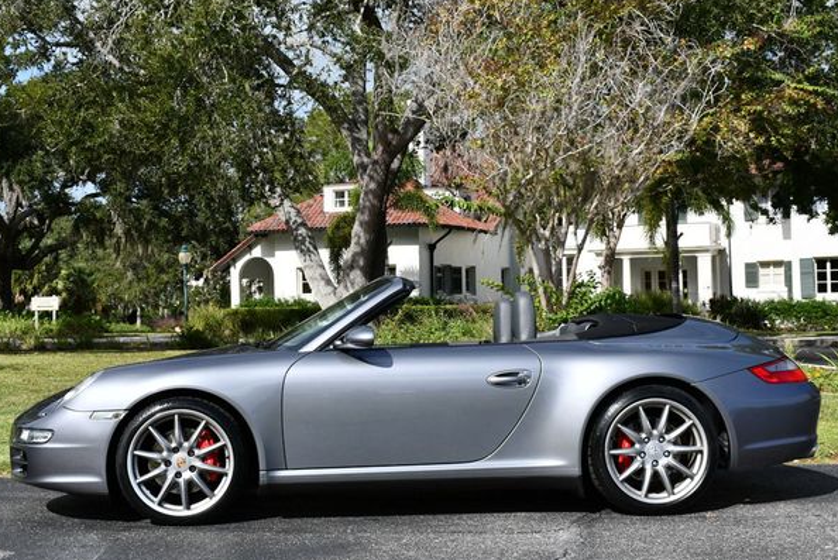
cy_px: 272
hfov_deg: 35.6
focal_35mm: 56
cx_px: 413
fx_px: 1304
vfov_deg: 24.2
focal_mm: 26
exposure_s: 1/320
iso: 100
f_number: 9
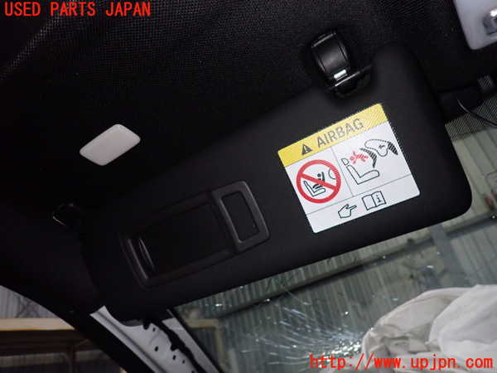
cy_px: 186
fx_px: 359
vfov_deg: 54.9
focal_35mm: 25
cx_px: 248
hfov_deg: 69.4
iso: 640
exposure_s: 1/30
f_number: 5.6
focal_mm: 4.5
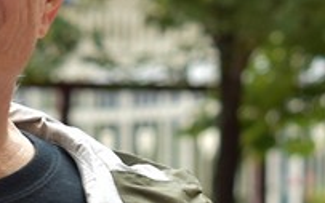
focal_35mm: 414
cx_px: 231
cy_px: 97
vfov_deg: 3.2
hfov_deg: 5.1
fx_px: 3664
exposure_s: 1/125
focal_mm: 55
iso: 400
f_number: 5.6
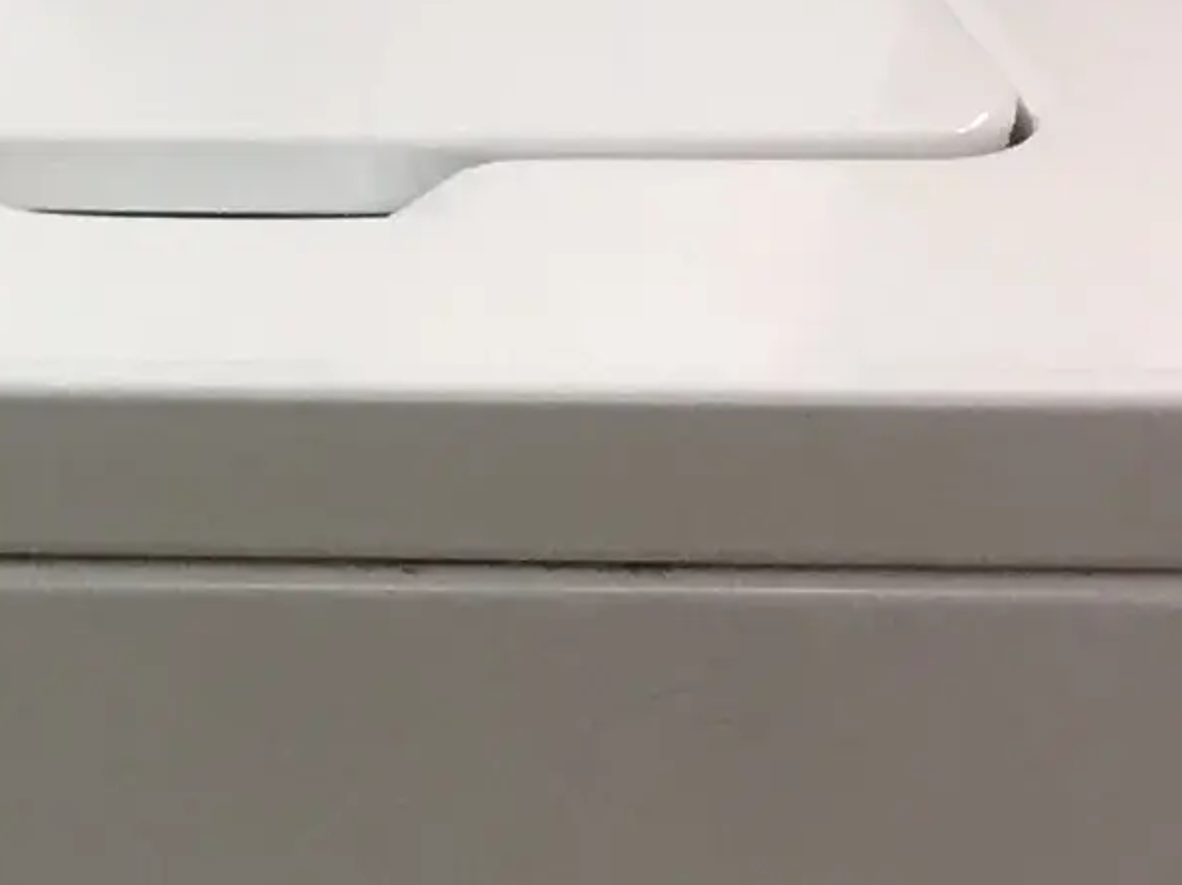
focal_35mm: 196
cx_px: -1827
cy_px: 428
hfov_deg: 8.9
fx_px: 6689
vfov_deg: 7.6
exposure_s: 1/30
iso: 25
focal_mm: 4.15
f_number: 2.2
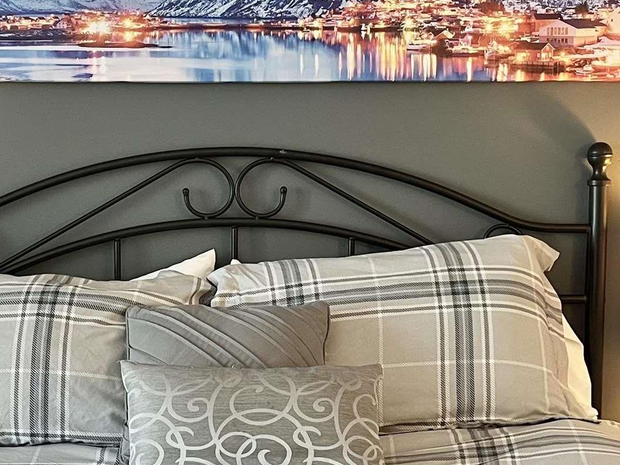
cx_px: 244
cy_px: 296
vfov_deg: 19.3
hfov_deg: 25.6
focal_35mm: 76
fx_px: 1361
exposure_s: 1/60
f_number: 1.6
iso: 250
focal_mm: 5.1
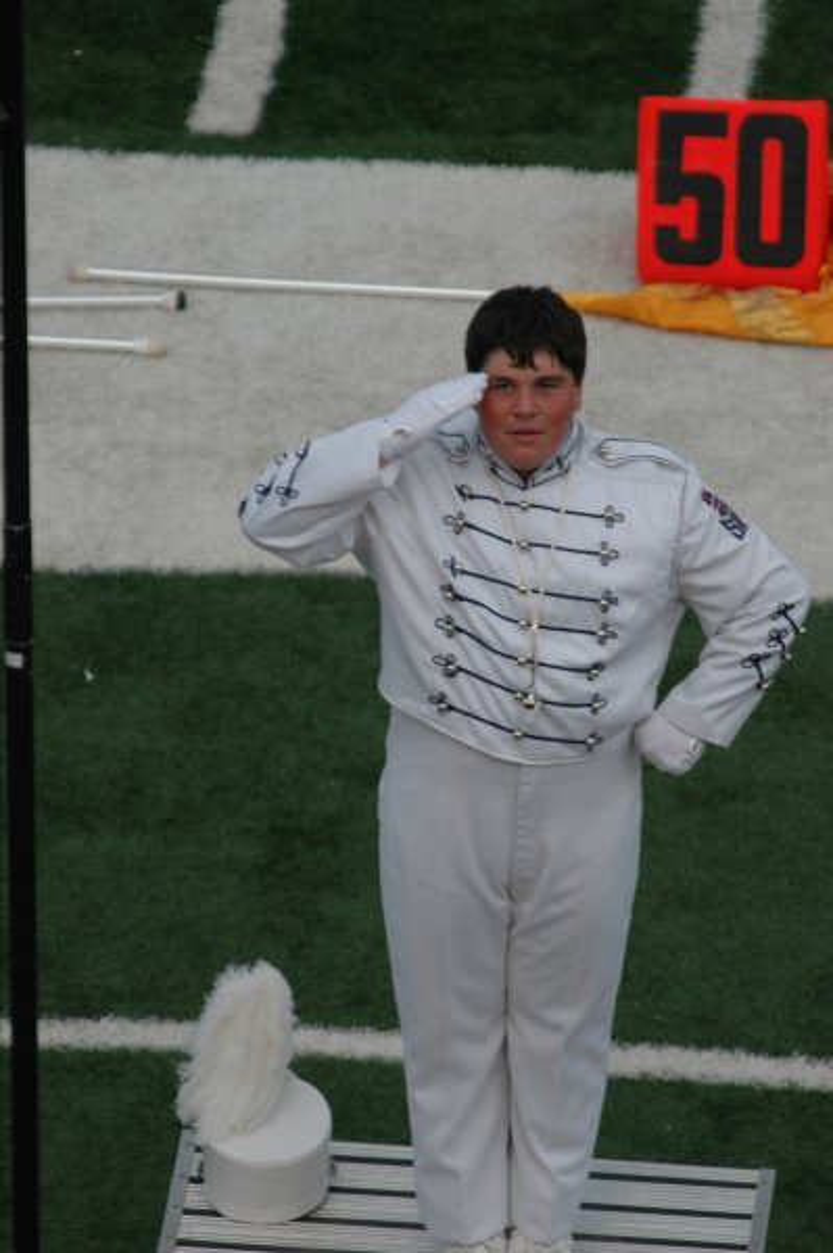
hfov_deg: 2.3
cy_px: 626
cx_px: 416
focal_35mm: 600
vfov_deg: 3.4
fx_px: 20860
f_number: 5.6
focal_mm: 400
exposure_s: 1/500
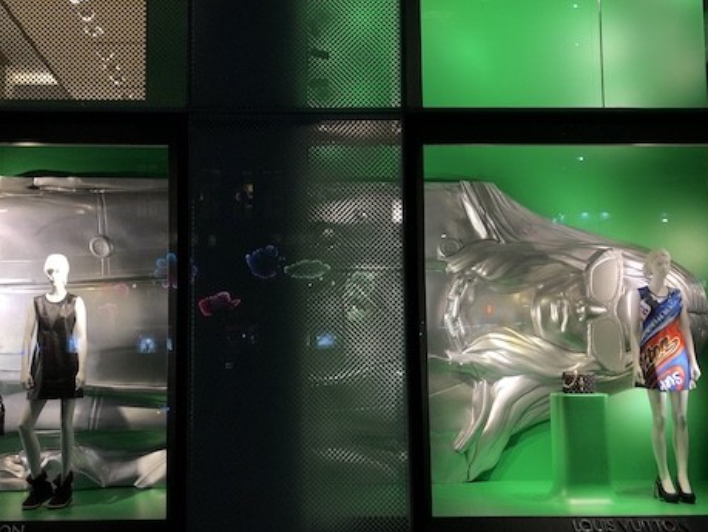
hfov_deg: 47.4
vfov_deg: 36.9
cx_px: 267
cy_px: 282
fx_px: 798
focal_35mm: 39
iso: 40
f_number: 1.8
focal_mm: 4
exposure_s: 1/111
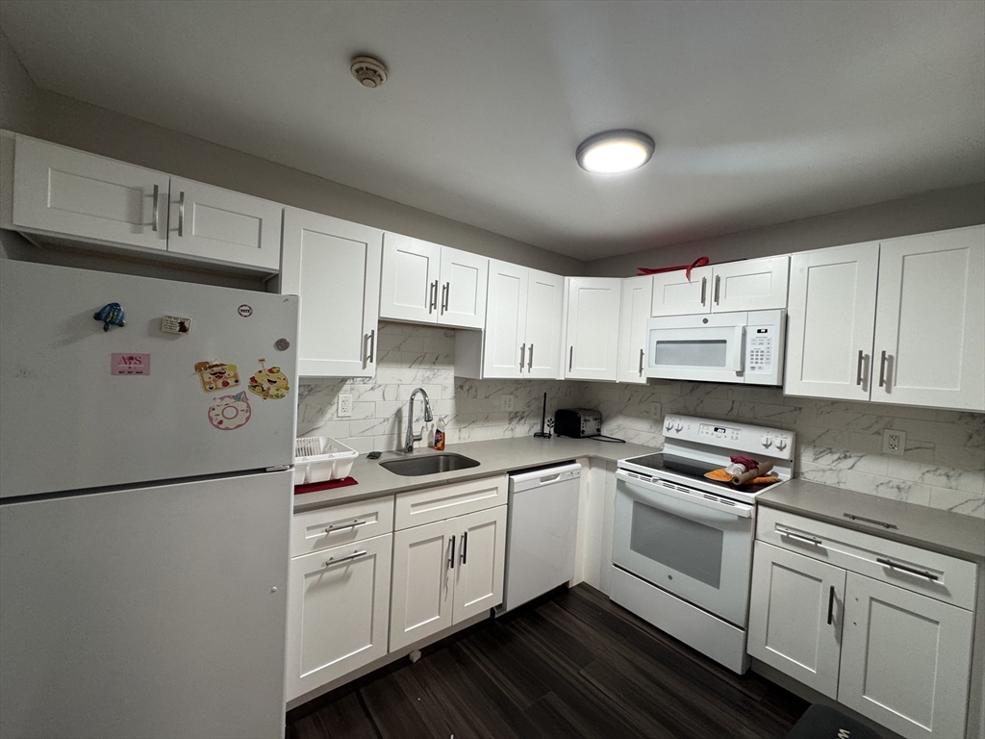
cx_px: 492
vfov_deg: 85.7
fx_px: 398
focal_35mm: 14
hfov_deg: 102.1
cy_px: 370
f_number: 2.2
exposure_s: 1/60
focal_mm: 2.22
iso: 160
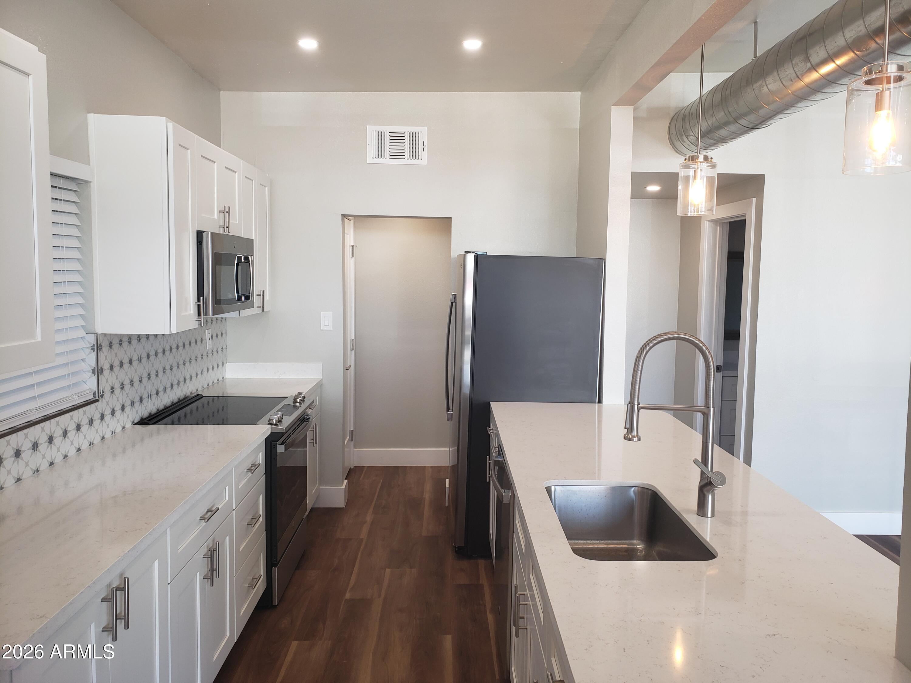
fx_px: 684
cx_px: 456
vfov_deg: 53.1
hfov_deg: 67.3
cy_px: 342
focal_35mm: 26
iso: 80
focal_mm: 4.3
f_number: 2.4
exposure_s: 1/60
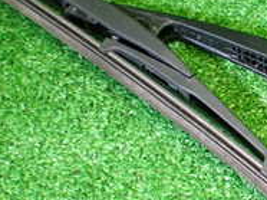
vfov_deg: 15.2
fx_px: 747
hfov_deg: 19.6
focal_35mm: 97
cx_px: 270
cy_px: 109
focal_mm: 5.4
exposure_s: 1/125
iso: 640
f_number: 2.3
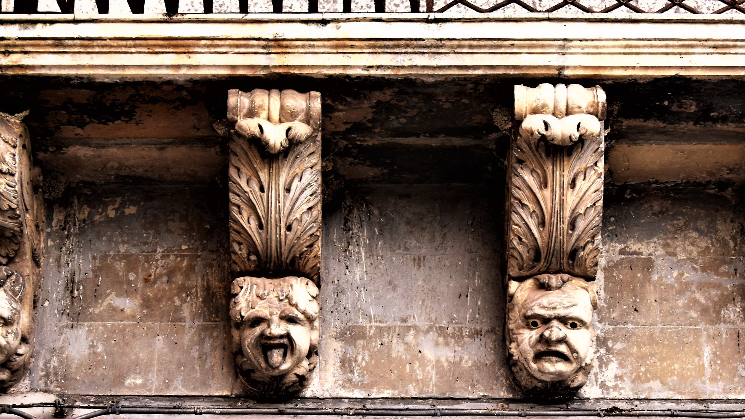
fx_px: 1541
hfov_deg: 27.2
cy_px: 329
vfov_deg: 15.4
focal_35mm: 78
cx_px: 410
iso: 400
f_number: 6.3
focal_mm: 36
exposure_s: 1/160
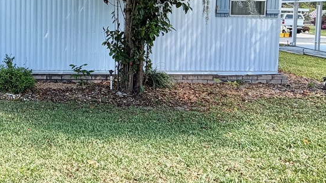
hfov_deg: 41.6
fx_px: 380
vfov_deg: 26.5
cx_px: 15
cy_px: 33
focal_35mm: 44
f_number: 2.2
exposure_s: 1/502
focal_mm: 2.22
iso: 40
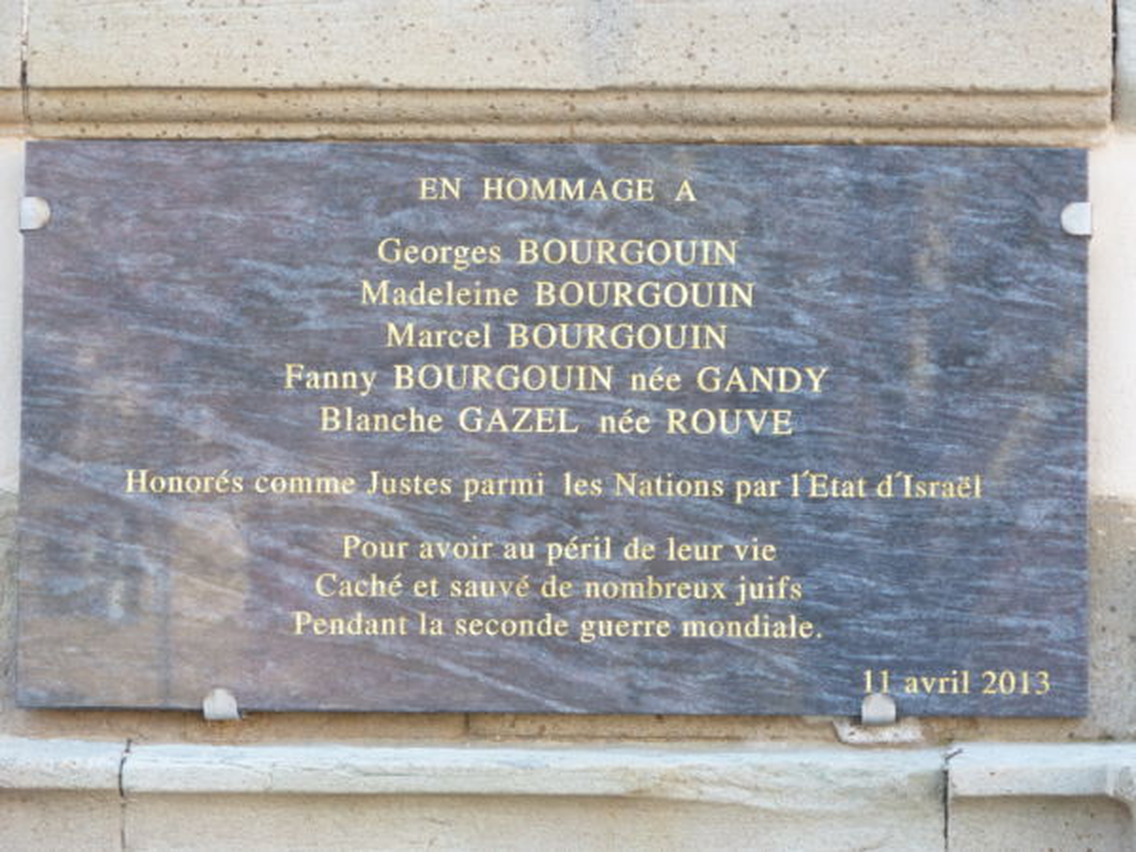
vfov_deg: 9.2
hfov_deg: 12.3
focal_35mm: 161
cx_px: 568
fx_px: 5284
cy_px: 426
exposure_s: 1/80
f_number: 3.7
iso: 100
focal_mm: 29
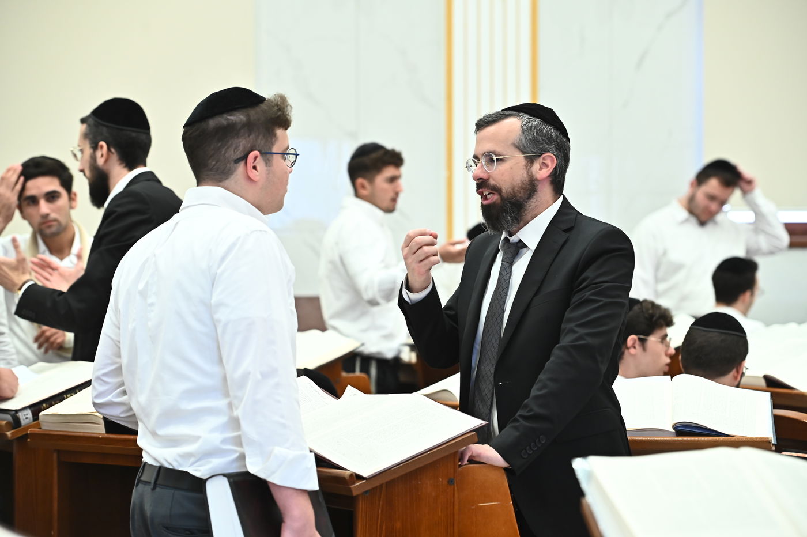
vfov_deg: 11.4
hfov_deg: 17.1
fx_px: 2689
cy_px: 268
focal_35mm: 120
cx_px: 404
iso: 2000
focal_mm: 120
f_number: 5
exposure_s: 1/160
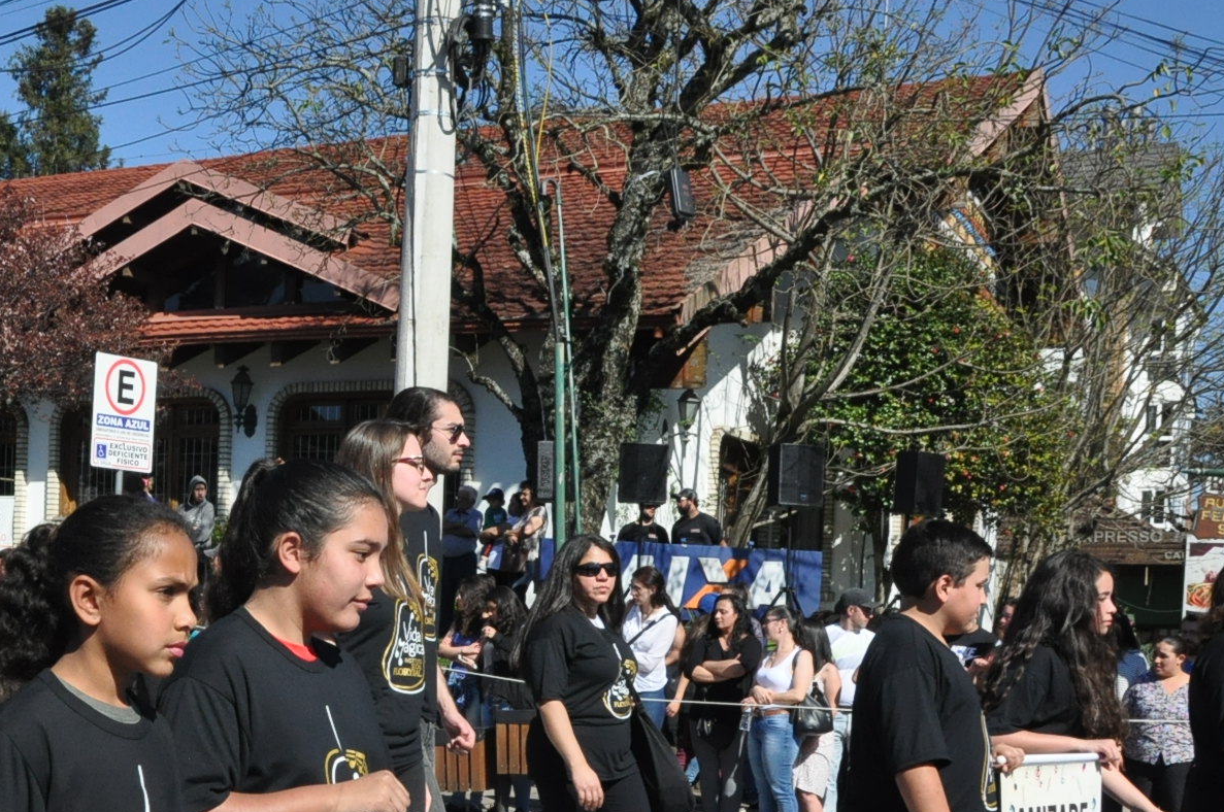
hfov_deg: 33.9
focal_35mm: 57
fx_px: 1932
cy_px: 693
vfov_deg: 23.3
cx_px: 212
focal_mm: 21
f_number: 16
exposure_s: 1/1000
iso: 1250
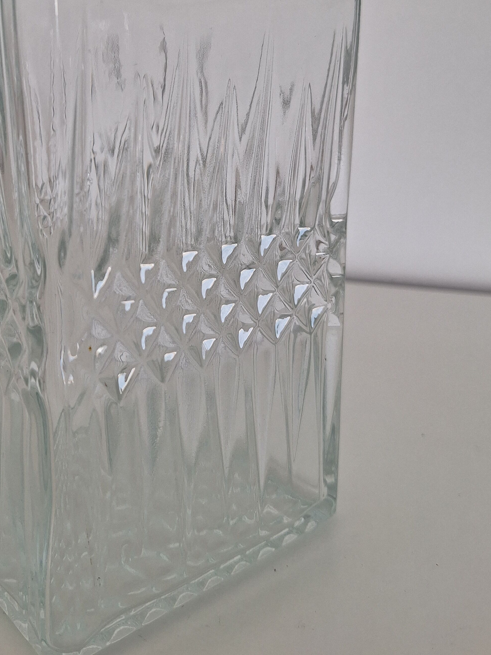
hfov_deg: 39.3
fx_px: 681
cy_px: 191
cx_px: 173
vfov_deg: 49.9
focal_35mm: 36
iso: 40
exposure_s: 1/106
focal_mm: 5.54
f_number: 1.8
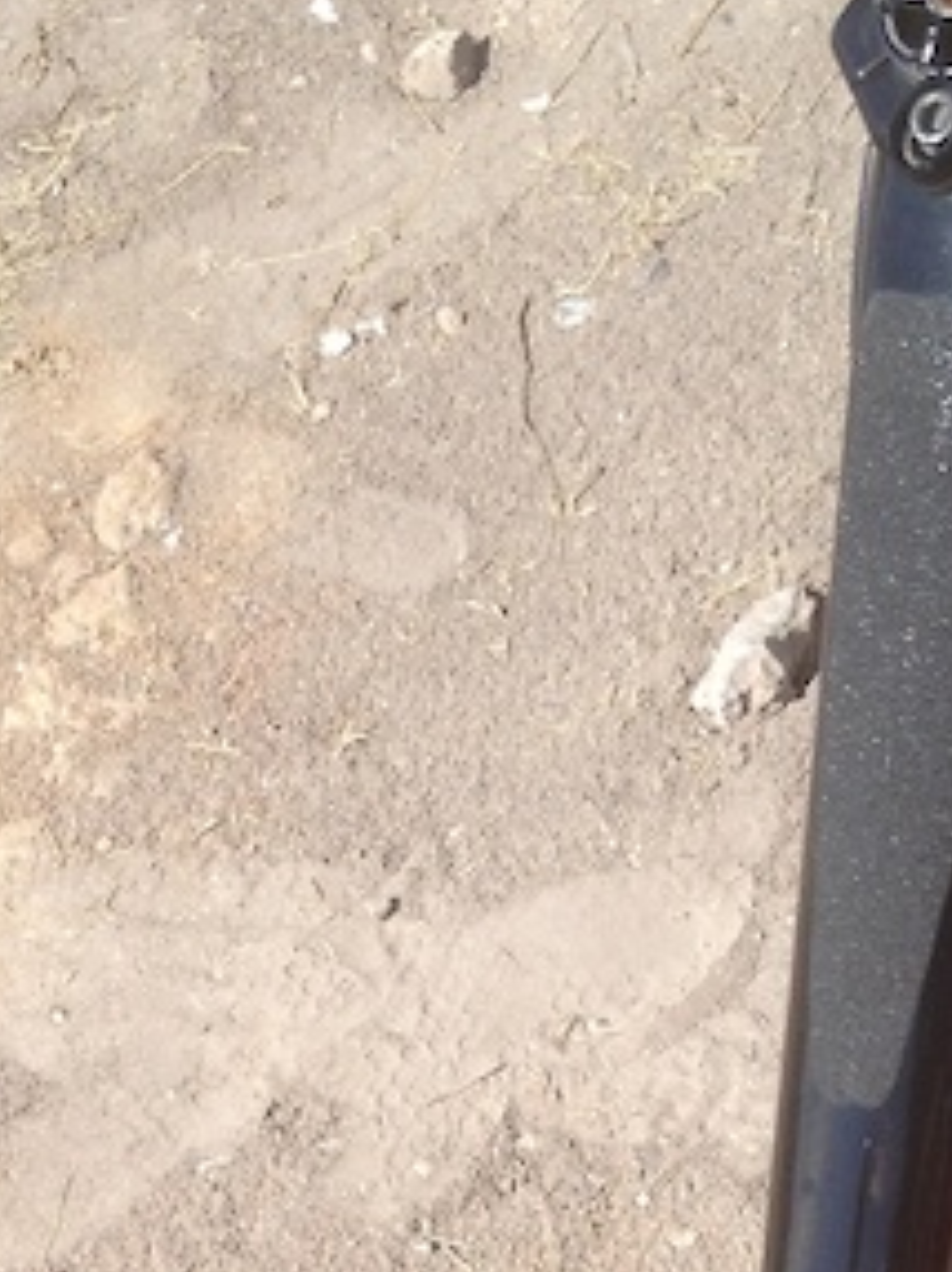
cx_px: 601
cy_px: 1579
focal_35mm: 98
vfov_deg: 18.8
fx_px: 3599
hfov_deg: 15.1
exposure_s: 1/1416
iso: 50
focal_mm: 4.28
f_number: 2.4
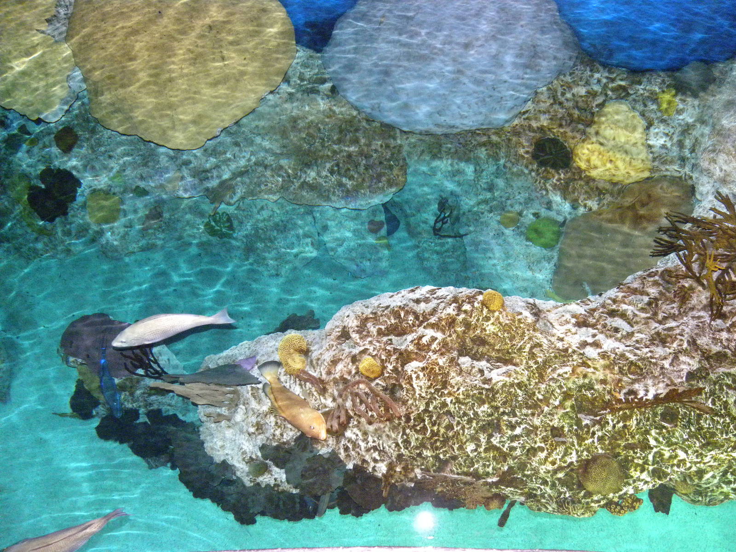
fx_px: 553
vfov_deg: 53.1
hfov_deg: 67.3
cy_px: 276
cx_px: 368
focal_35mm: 26
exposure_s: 1/30
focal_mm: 4.6
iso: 671
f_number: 2.8
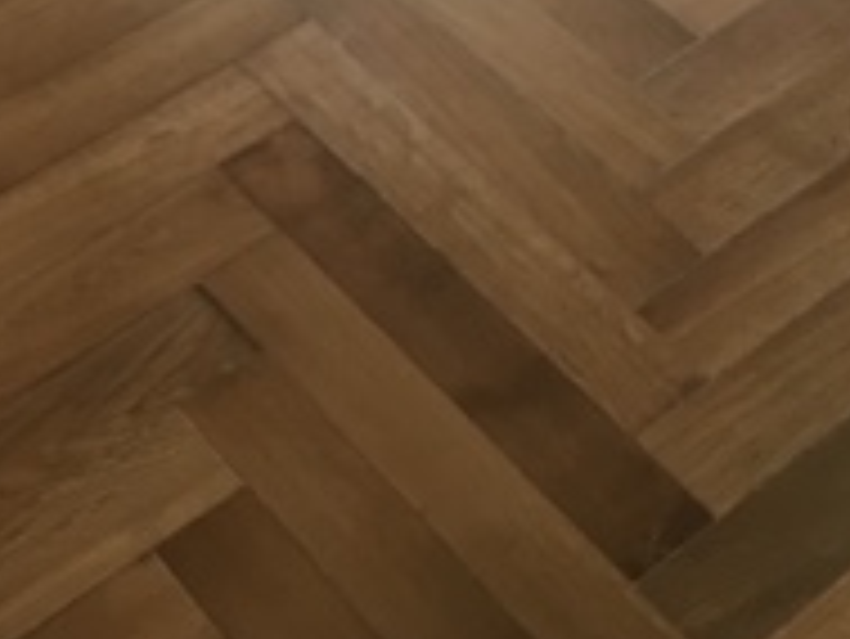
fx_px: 2408
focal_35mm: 98
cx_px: 252
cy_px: -338
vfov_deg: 14.1
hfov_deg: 19.9
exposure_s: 1/33
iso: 25
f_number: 2.2
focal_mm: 4.15
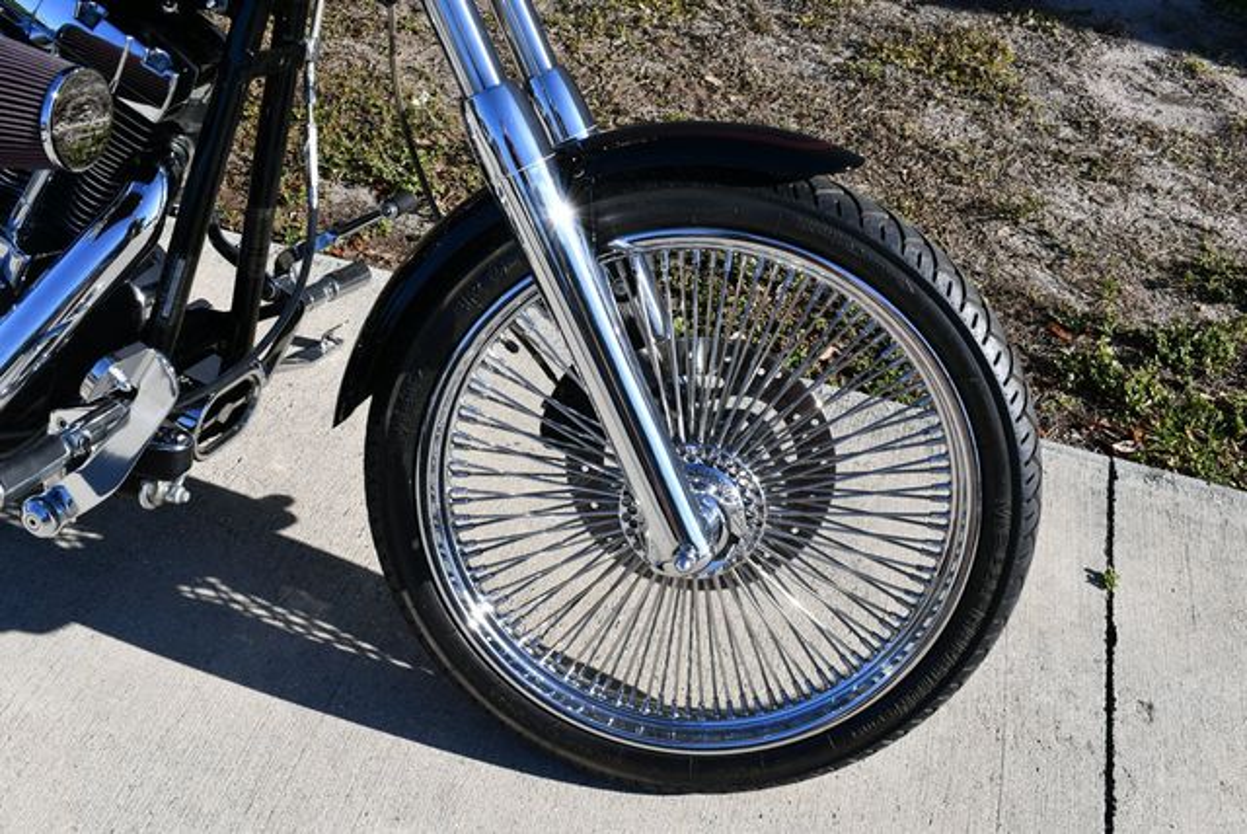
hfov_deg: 53.1
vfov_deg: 36.9
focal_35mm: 36
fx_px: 1248
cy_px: 417
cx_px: 624
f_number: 8
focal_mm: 18
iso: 110
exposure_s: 1/250
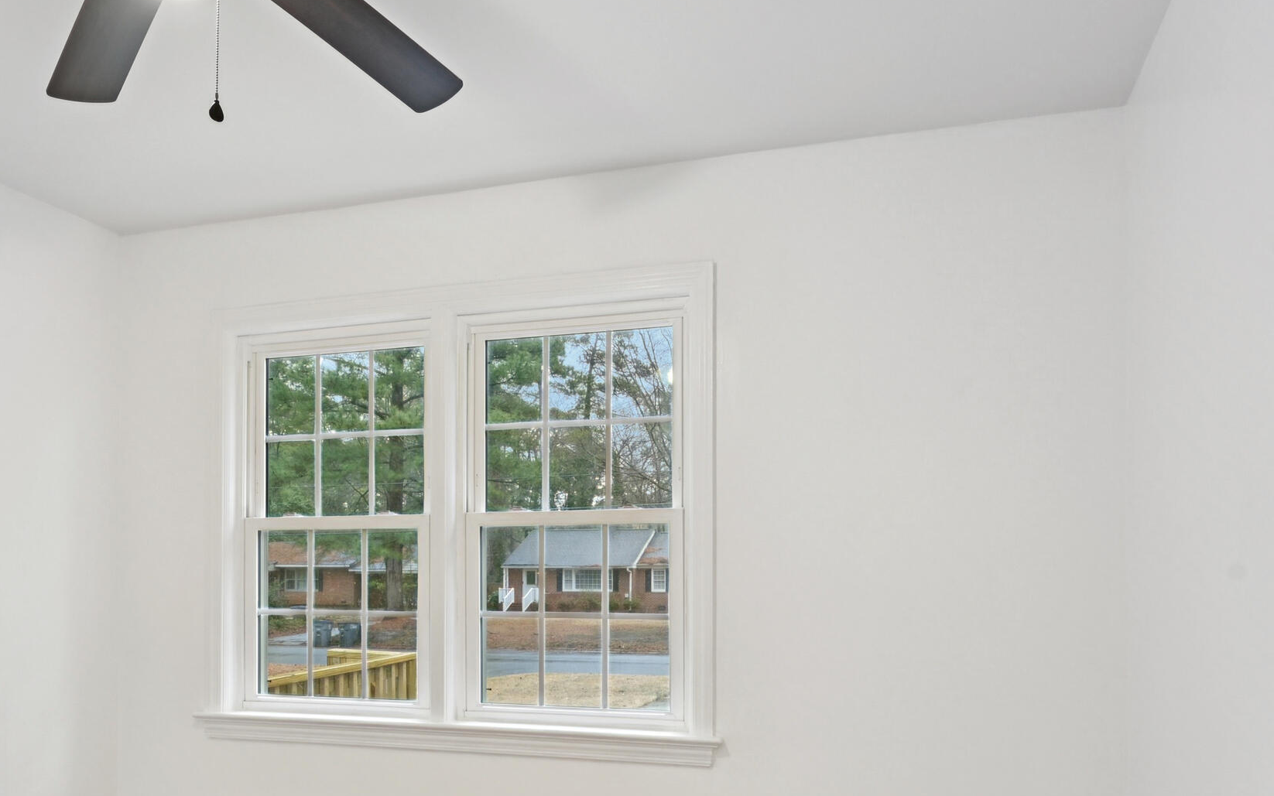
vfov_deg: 46.3
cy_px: 576
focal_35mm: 26
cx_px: 633
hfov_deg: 70.4
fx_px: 903
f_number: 9
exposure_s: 1/3.33
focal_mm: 14
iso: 200
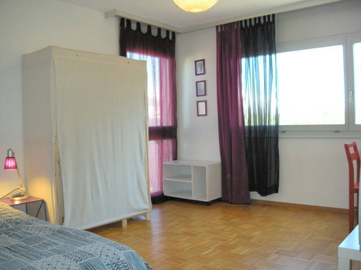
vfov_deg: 40.7
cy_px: 135
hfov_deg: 52.6
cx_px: 180
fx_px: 365
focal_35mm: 35
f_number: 3.8
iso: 200
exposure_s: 1/57
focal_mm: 5.9
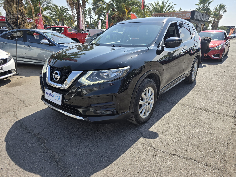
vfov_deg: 58.9
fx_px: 157
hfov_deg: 73.9
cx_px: 118
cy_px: 88
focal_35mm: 23
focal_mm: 6.3
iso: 12
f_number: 1.7
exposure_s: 1/585
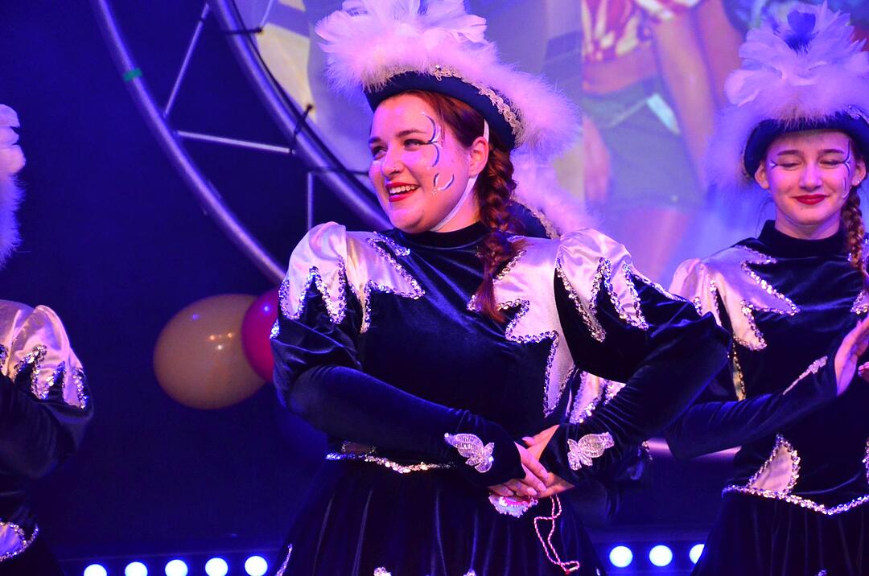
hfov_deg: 10.6
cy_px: 288
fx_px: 4699
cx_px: 434
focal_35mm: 195
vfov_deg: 7.0
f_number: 6
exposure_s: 1/160
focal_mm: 130
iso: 3200
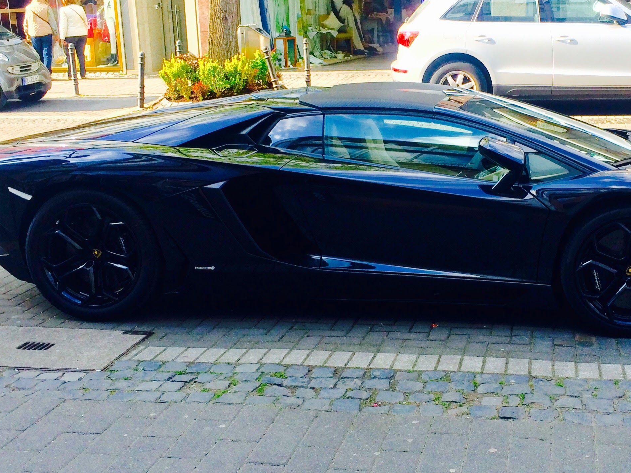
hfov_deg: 37.7
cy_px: 208
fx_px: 911
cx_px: 423
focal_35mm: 50
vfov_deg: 29.1
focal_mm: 4.15
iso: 32
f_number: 2.2
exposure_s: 1/414
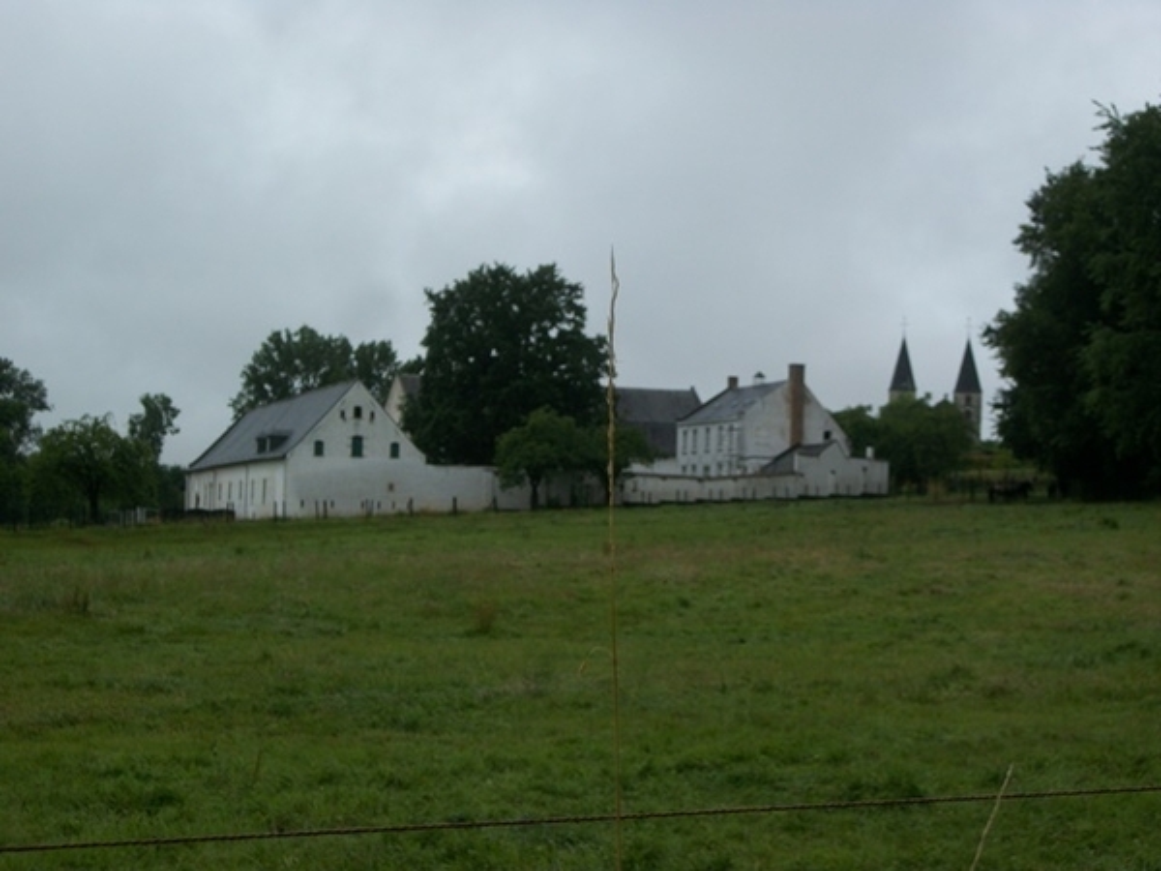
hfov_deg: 25.3
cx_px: 580
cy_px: 436
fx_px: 2583
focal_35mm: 77
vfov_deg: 19.1
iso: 80
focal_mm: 13.7
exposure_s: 1/800
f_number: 4.6
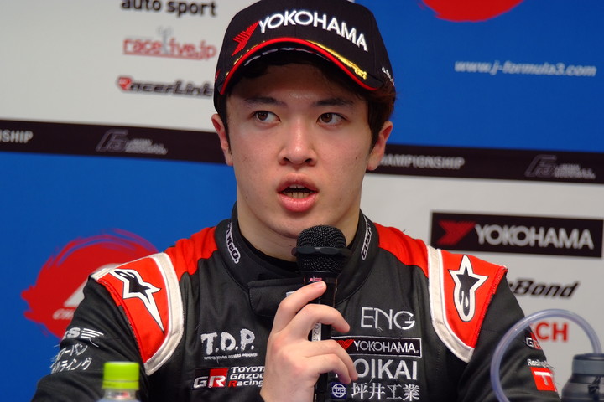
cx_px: 302
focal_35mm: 158
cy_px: 201
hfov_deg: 13.0
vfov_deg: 8.7
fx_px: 2651
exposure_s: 1/250
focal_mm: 105
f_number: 5.6
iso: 400
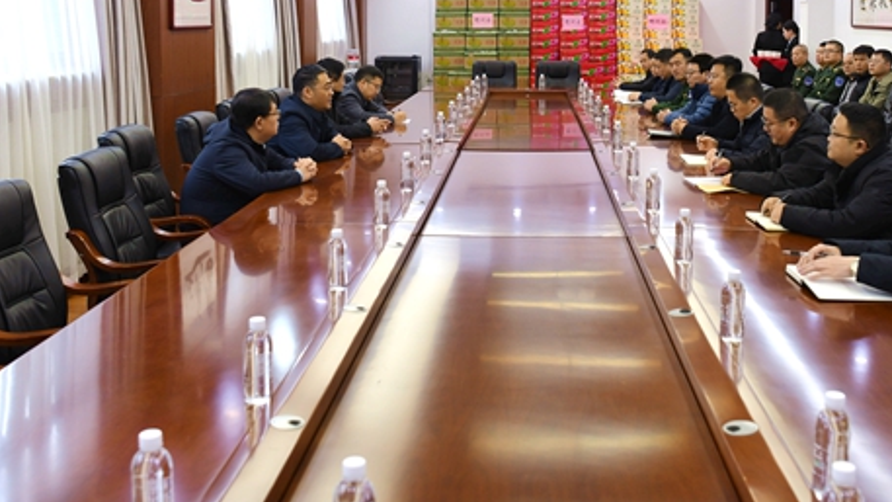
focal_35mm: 33
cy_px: 135
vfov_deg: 35.0
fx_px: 780
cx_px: 554
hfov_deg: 58.8
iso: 500
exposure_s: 1/60
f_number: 4
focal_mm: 24
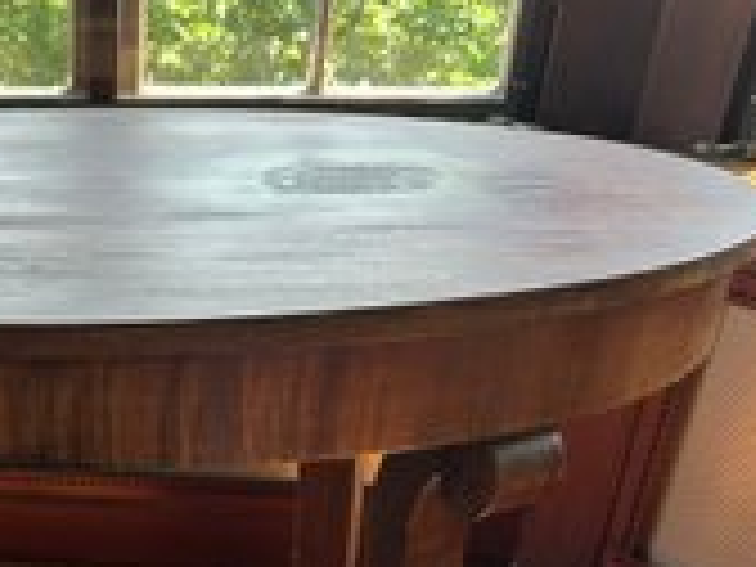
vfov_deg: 28.4
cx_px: 11
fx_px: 1070
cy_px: 524
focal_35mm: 49
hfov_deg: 35.4
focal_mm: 6.86
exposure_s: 1/121
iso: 64
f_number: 1.78
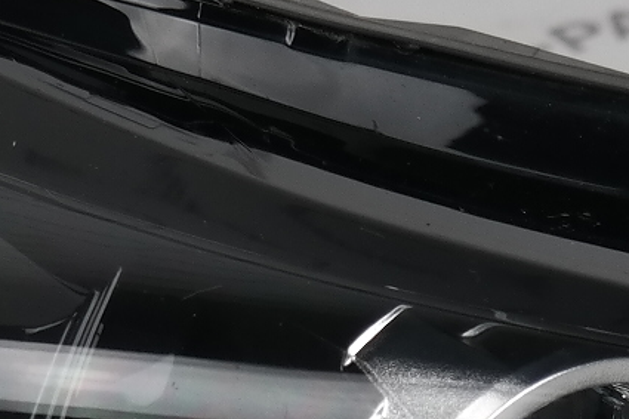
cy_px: 534
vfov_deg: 5.1
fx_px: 4646
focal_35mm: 266
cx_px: 667
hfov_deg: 7.7
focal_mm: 25
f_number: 4
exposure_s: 1/80
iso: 200
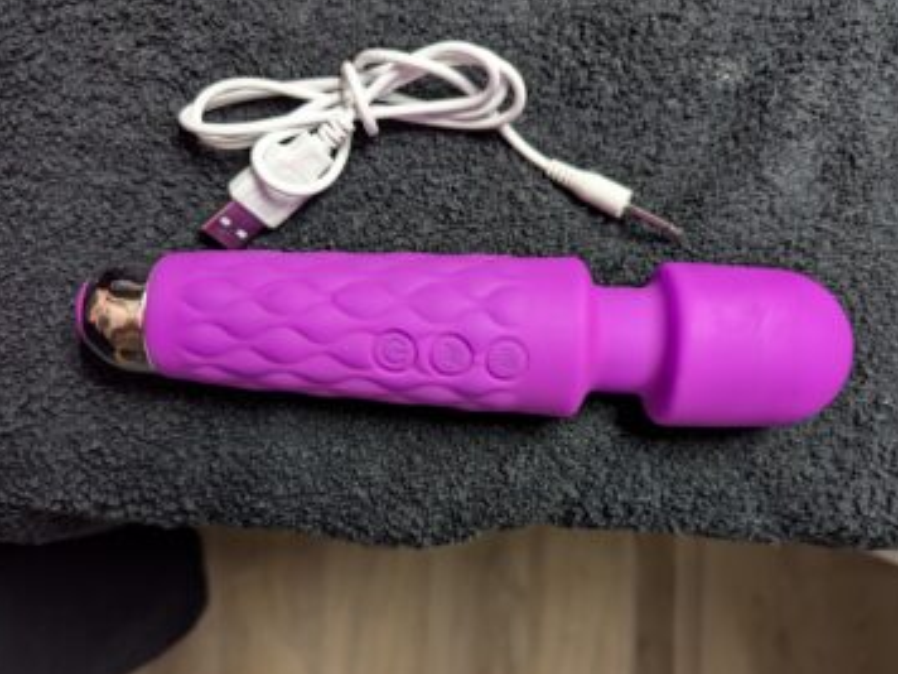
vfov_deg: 51.4
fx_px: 700
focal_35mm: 27
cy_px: 338
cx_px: 489
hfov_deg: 65.2
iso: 767
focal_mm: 6.81
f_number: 1.85
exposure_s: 1/100
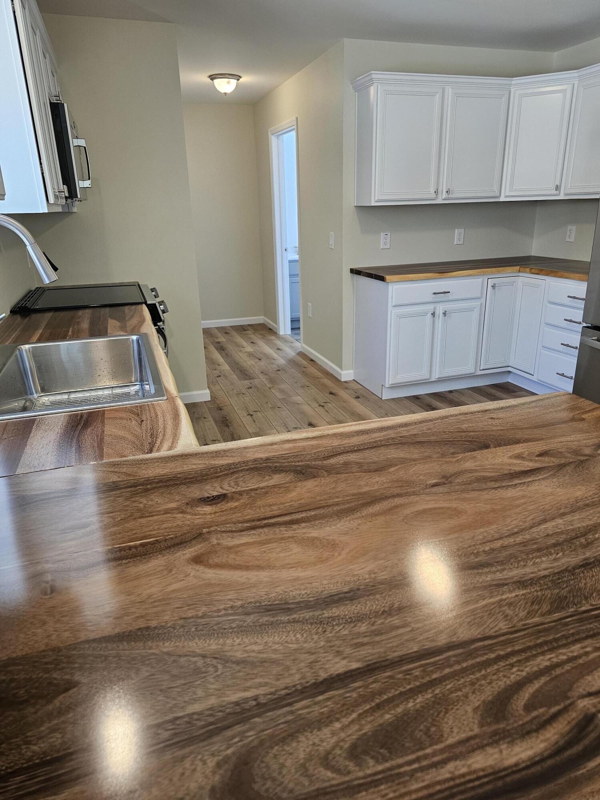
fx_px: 532
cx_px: 300
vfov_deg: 73.9
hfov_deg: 58.9
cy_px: 400
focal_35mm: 23
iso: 200
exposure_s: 1/120
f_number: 1.7
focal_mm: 6.3
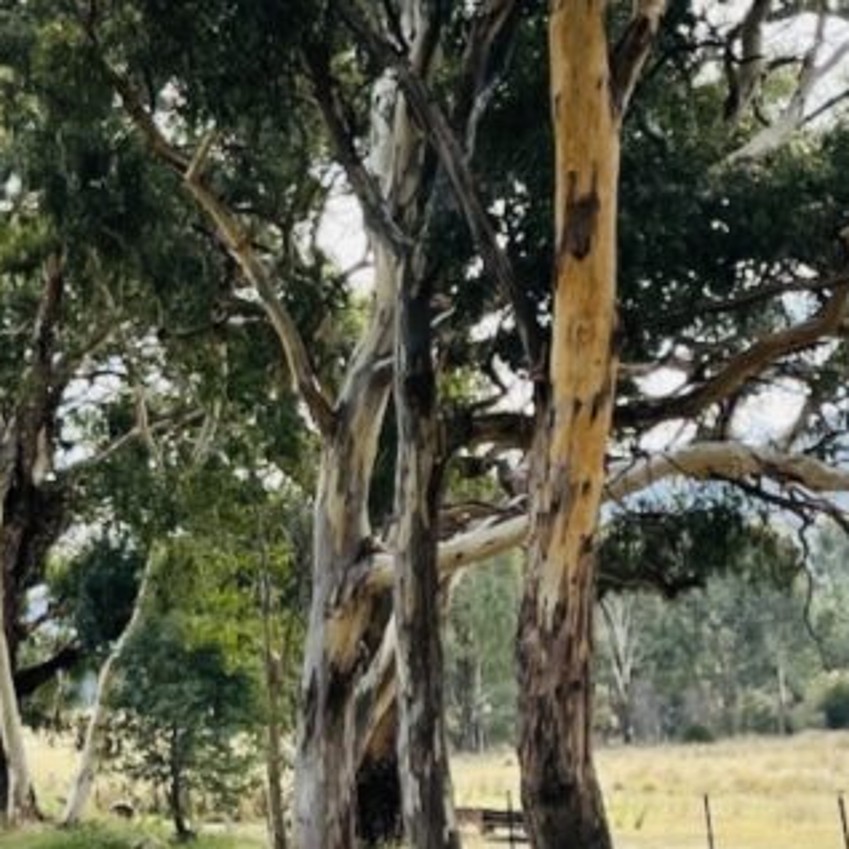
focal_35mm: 74
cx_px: 24
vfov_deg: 23.2
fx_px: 2053
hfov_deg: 22.6
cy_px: 256
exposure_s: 1/1289
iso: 32
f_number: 1.6
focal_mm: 4.2
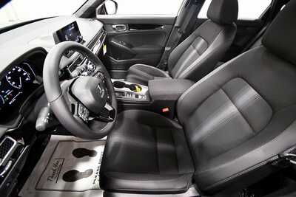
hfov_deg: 100.4
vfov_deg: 77.4
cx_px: 148
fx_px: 123
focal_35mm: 15
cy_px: 98
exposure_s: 1/60
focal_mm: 10
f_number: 4.5
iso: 4500
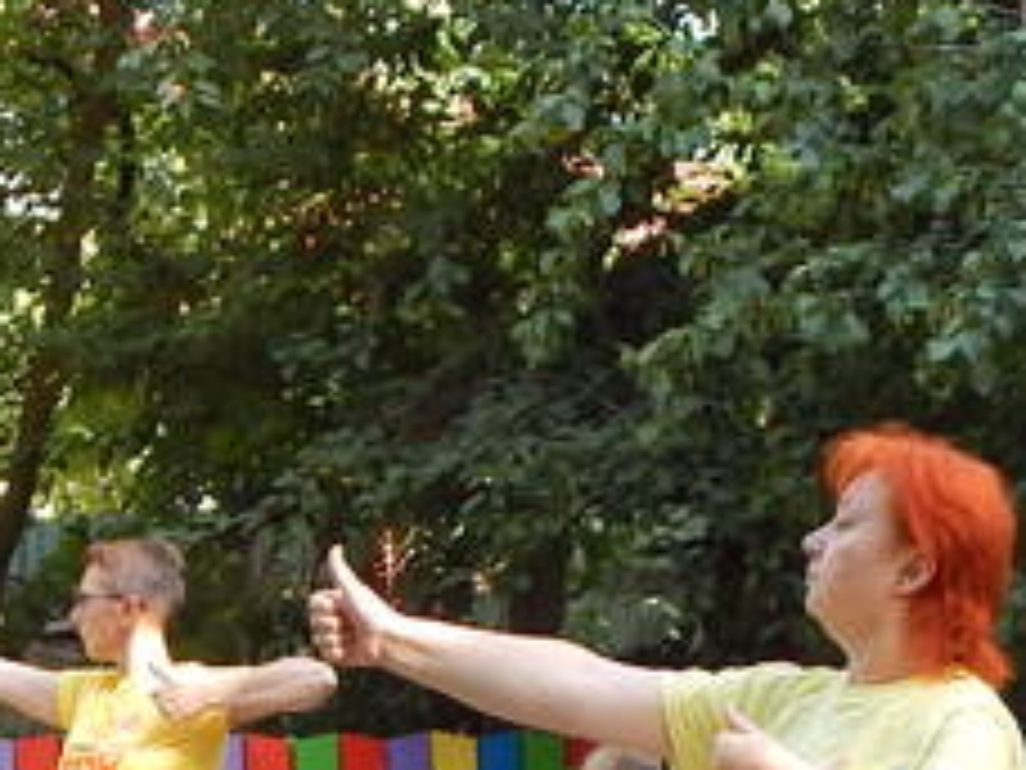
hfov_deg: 12.1
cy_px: 1063
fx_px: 4831
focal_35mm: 163
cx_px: 873
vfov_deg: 8.9
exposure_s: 1/100
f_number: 3.2
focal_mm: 5.6
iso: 125
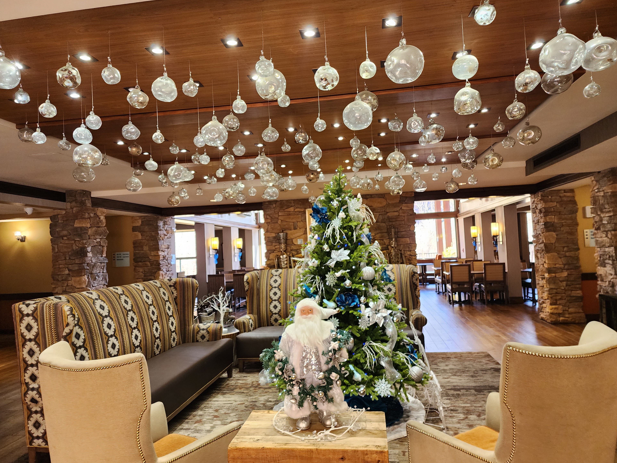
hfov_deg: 71.6
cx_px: 306
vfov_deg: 56.8
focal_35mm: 24
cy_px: 238
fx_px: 428
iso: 250
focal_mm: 6.4
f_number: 1.8
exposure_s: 1/120
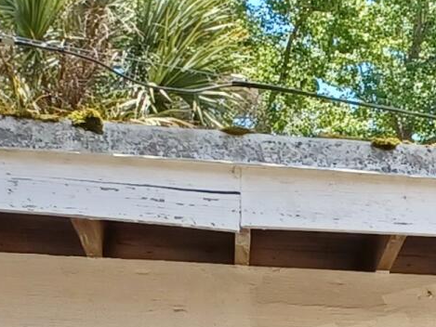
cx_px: 864
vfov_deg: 8.6
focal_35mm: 160
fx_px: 2016
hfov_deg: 11.2
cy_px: 725
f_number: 1.8
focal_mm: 4.6
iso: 32
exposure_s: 1/153
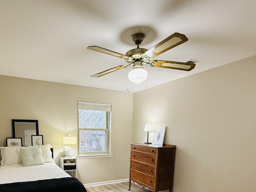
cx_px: 109
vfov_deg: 53.4
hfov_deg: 71.2
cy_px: 151
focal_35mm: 24
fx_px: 177
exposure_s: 1/120
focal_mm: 2.22
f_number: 2.2
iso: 500
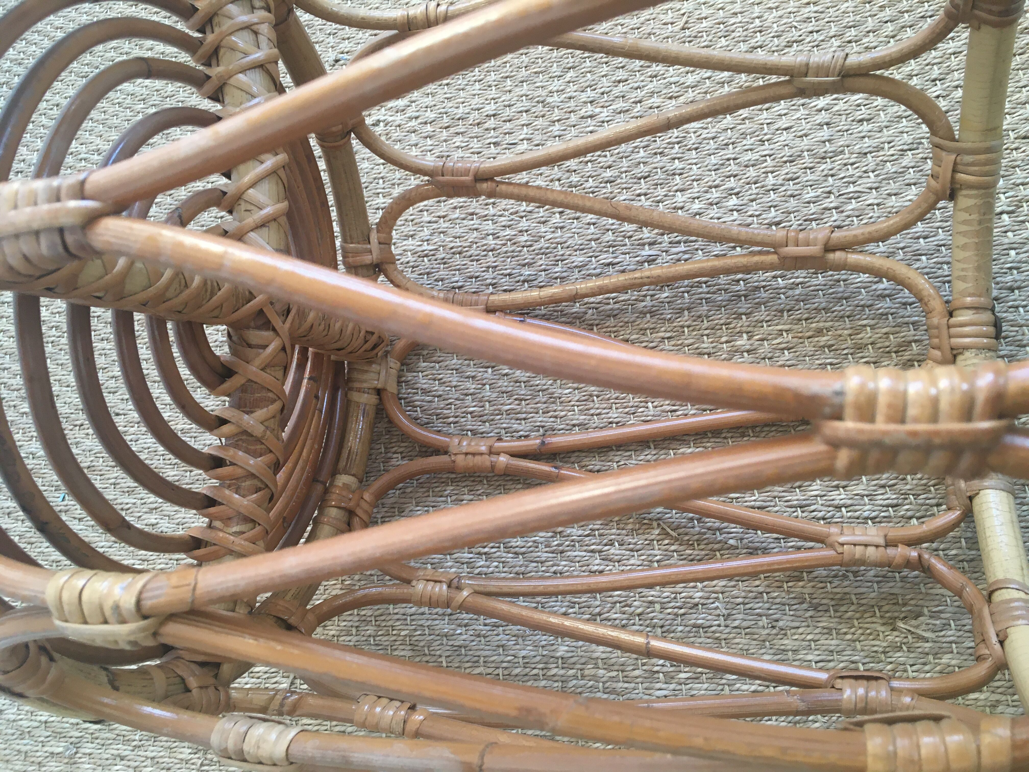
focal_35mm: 29
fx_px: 862
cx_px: 514
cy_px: 386
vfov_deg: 48.2
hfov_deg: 61.7
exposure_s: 1/33
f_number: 2.2
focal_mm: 4.15
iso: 100
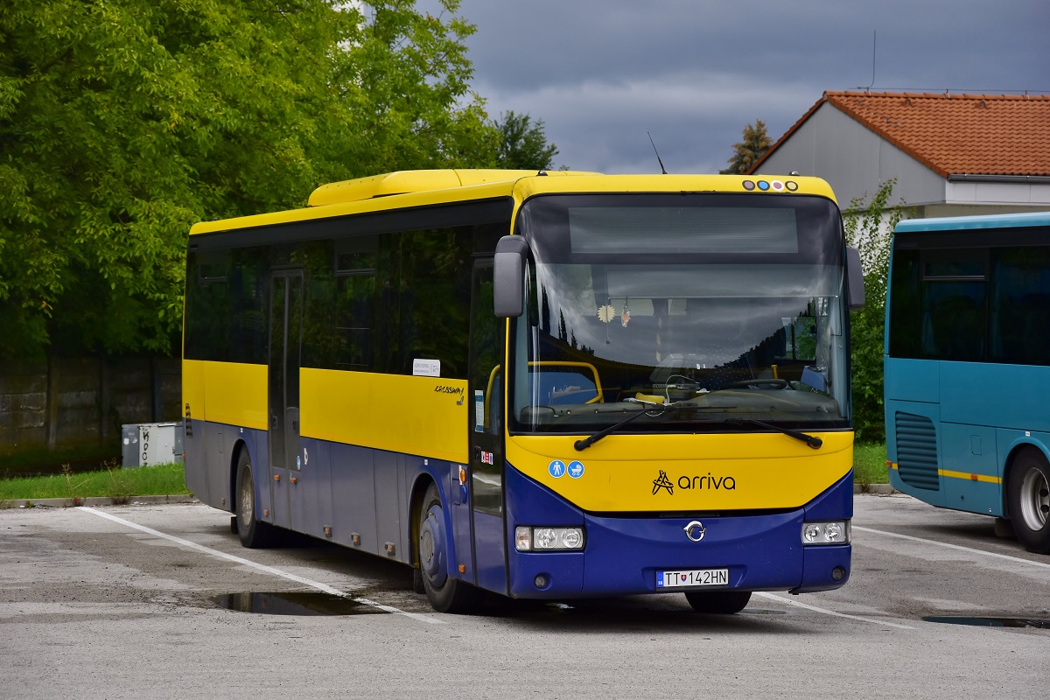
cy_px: 350
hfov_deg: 18.2
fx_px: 3281
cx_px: 525
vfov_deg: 12.2
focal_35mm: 112
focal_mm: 75
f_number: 5.3
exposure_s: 1/320
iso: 400
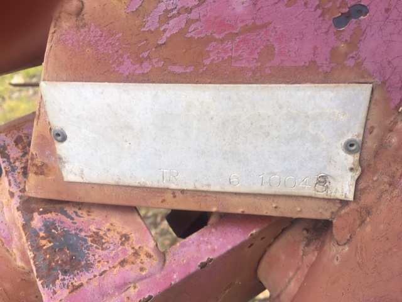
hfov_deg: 61.7
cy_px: 151
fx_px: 337
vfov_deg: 48.2
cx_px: 201
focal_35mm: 29
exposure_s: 1/180
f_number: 2.2
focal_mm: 4.15
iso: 25
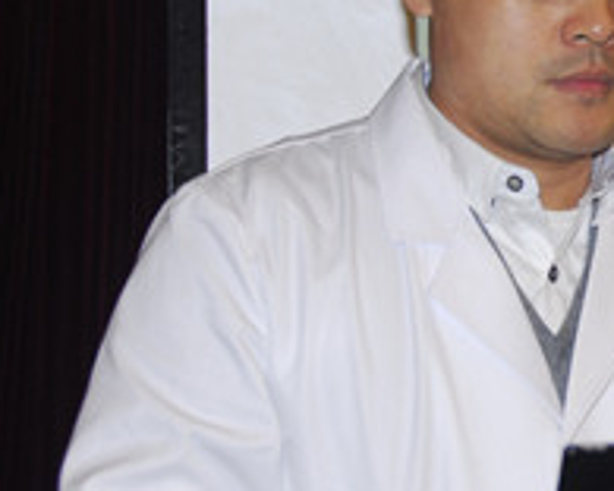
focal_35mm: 151
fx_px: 2744
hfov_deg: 12.5
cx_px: 715
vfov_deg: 10.2
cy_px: 129
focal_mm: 36
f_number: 4.2
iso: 320
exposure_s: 1/30
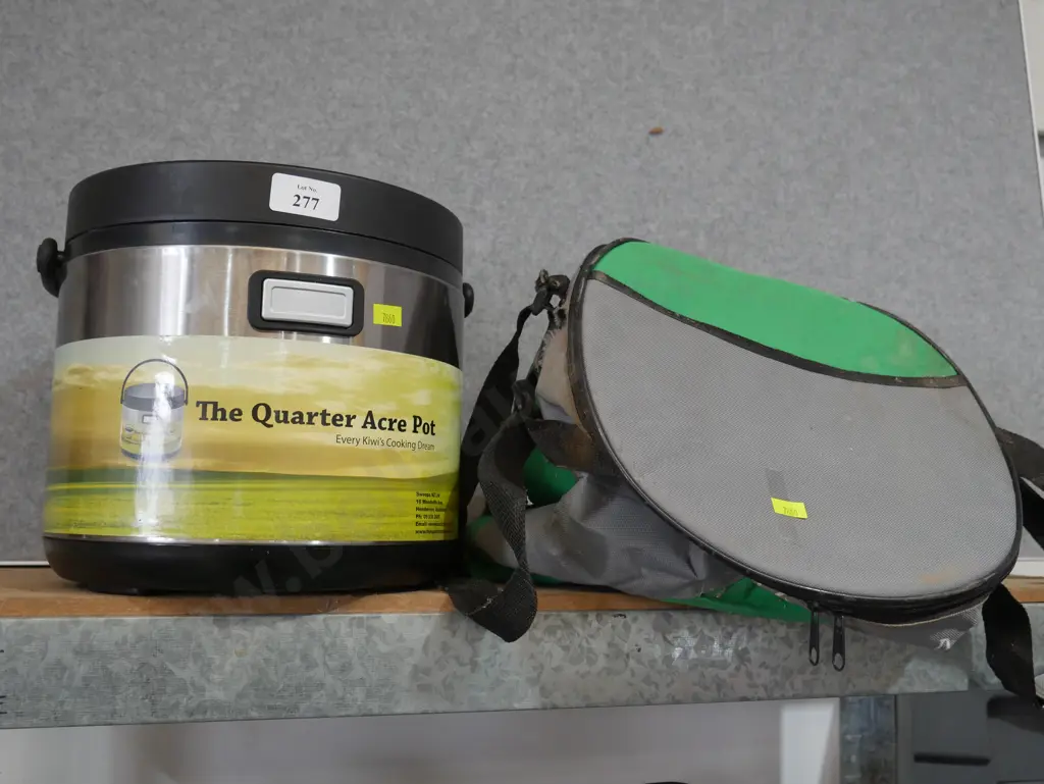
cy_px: 392
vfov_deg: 41.8
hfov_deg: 53.9
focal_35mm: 34
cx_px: 522
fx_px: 1026
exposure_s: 1/60
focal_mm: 17
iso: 640
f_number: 4
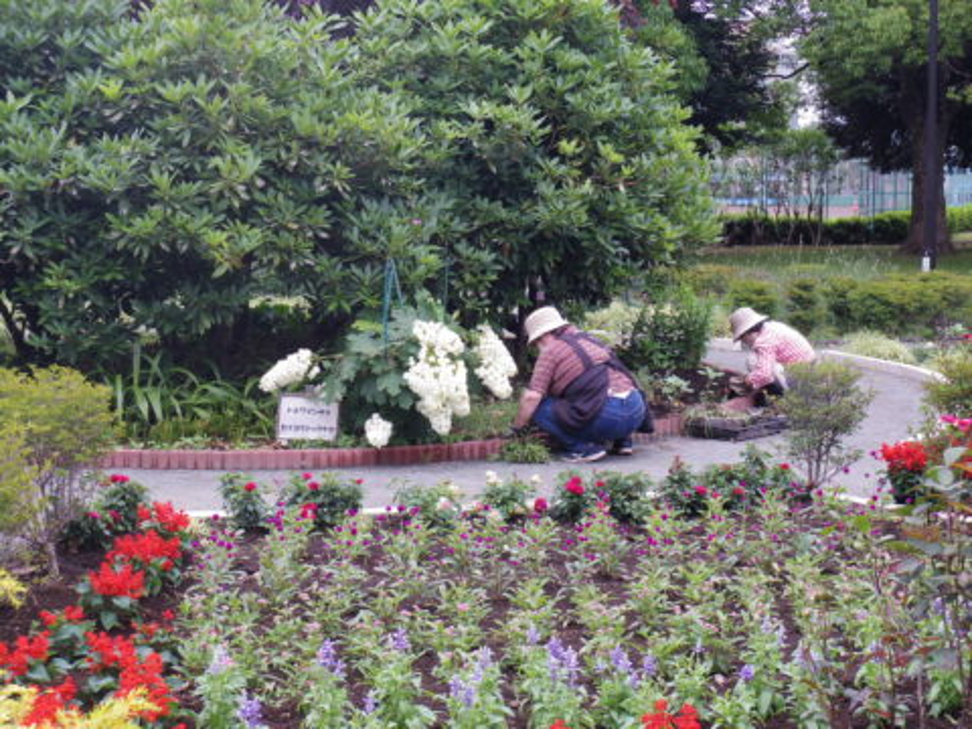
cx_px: 486
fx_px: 1572
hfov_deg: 34.3
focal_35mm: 56
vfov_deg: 26.1
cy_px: 364
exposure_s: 1/80
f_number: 4
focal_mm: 12.1
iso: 200
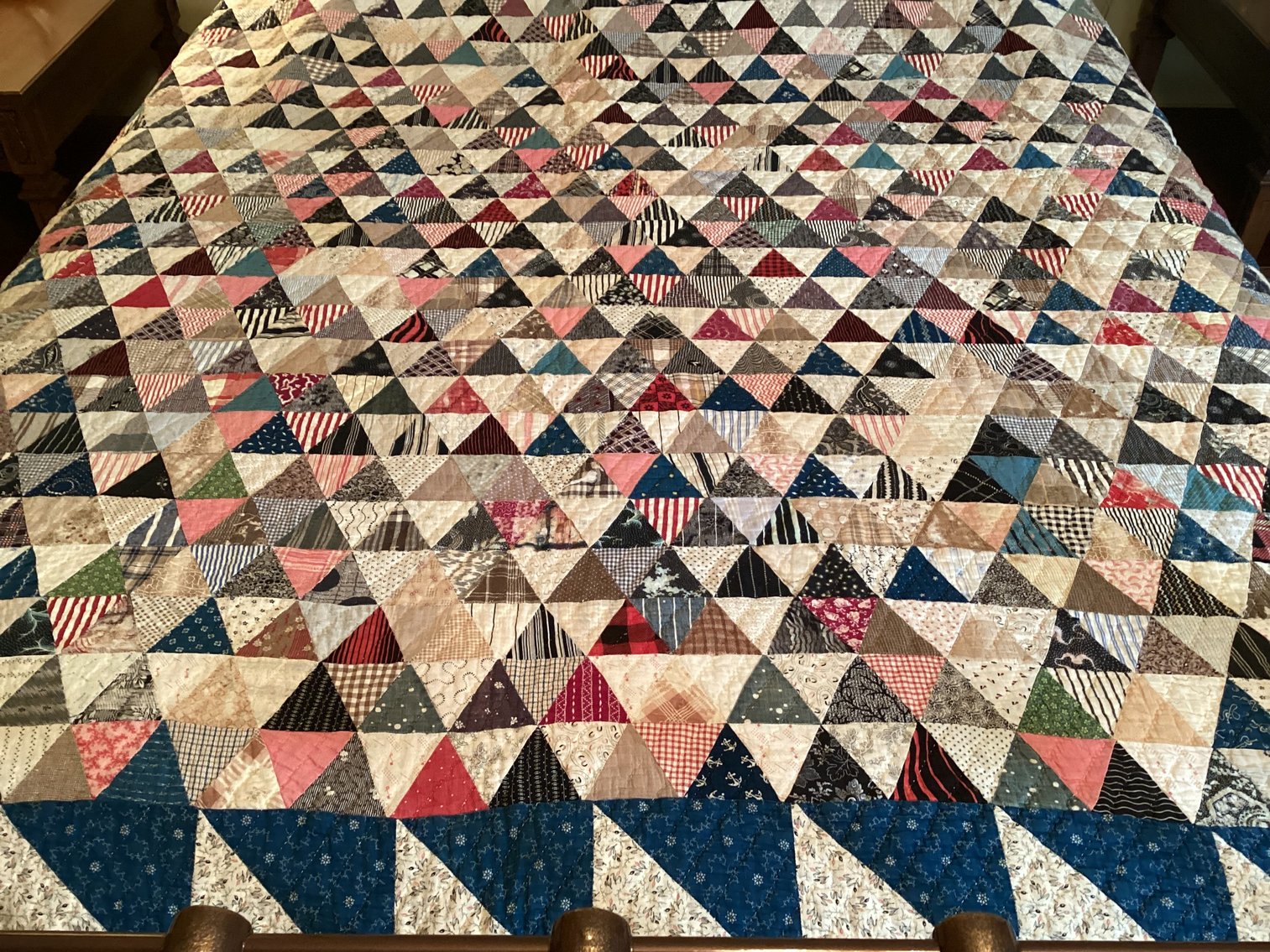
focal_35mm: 31
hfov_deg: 58.3
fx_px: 1137
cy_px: 476
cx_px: 635
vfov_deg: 45.4
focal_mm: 3.3
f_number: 2.4
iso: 250
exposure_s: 1/50
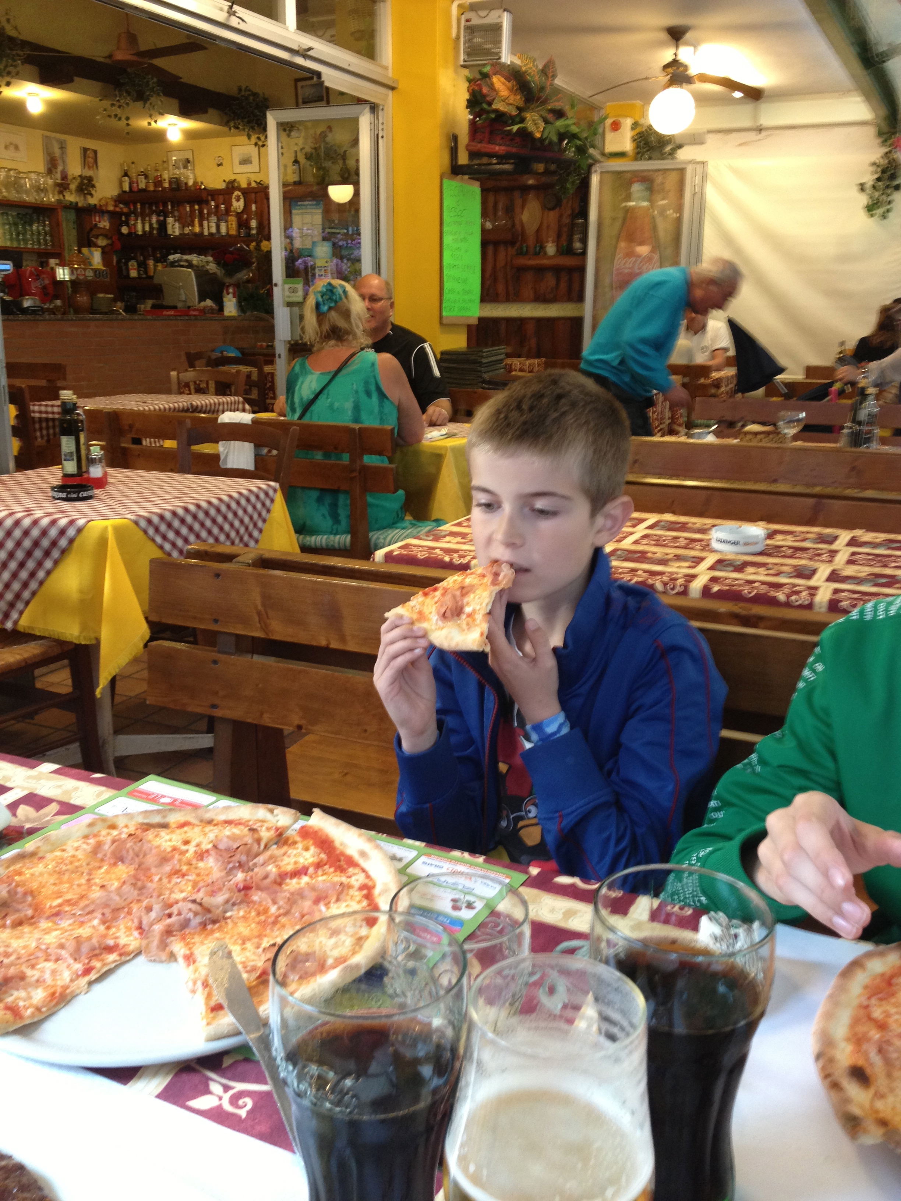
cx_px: 450
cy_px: 600
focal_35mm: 35
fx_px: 1215
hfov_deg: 40.7
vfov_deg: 52.6
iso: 100
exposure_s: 1/20
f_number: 2.4
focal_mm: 4.28
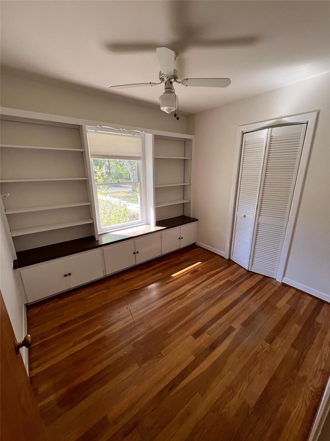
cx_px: 165
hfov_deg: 89.9
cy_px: 220
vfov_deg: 106.2
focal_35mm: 13
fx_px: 165
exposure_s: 1/99
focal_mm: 1.57
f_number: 1.8
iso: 40
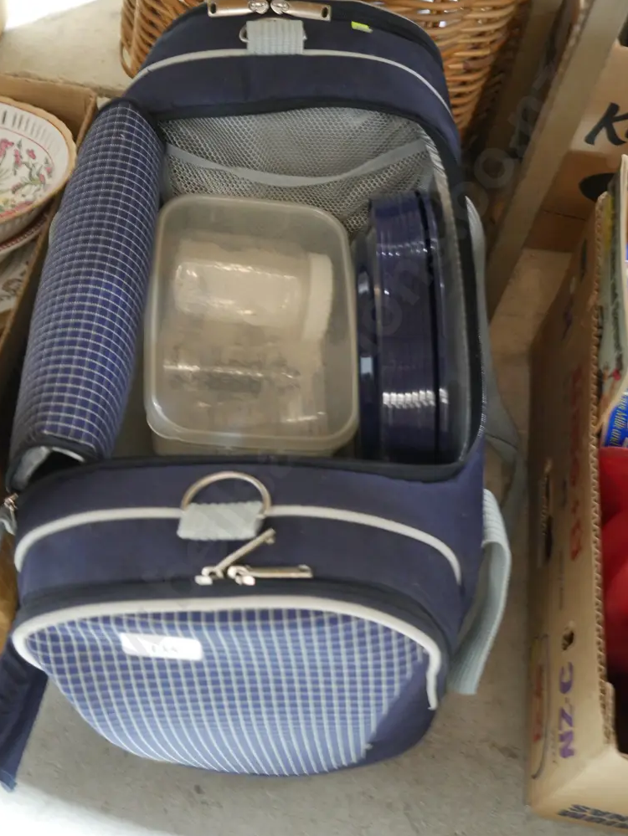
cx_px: 307
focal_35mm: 41
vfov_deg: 45.8
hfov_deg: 35.2
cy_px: 415
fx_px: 991
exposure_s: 1/15
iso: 3200
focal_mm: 20
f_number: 4.4
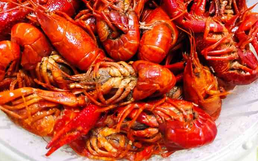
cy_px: 27
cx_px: 130
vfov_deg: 34.0
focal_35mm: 36
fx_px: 253
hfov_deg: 54.0
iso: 523
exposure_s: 1/33
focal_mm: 4.71
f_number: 1.79
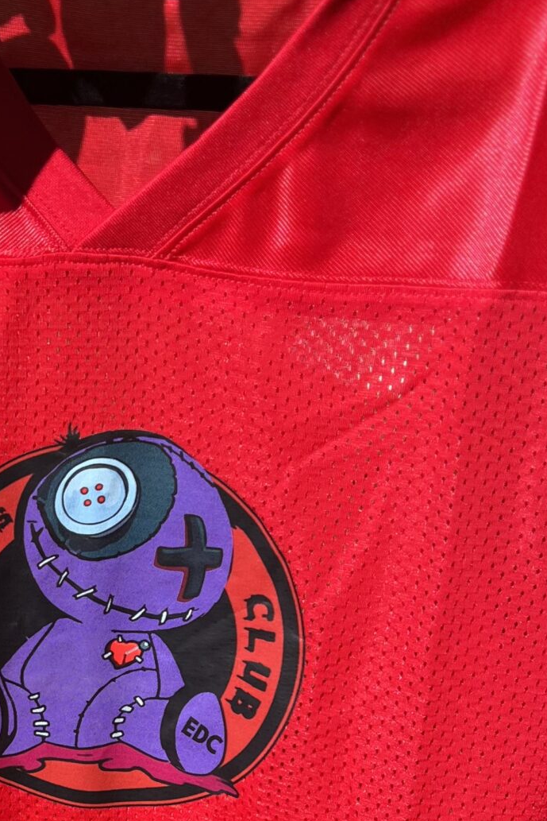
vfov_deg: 29.3
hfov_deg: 19.5
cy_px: 678
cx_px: -42
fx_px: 1526
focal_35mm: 67
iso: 50
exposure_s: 1/2404
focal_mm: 5.7
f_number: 1.5
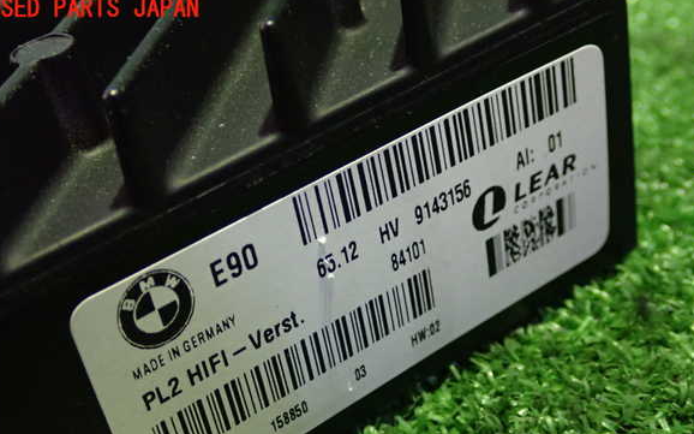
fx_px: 1040
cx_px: 341
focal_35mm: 55
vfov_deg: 23.5
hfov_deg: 36.9
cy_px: 264
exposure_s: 1/13
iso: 800
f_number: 3.2
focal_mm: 9.01
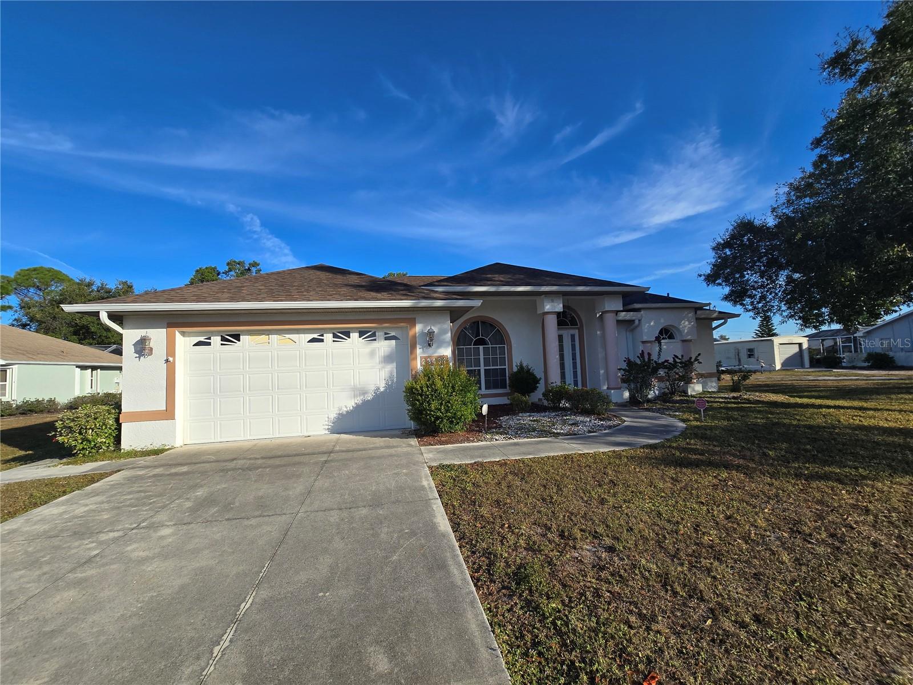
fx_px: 343
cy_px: 342
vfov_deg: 89.9
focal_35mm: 13
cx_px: 456
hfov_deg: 106.2
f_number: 2.2
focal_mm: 2.2
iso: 50
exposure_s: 1/2099
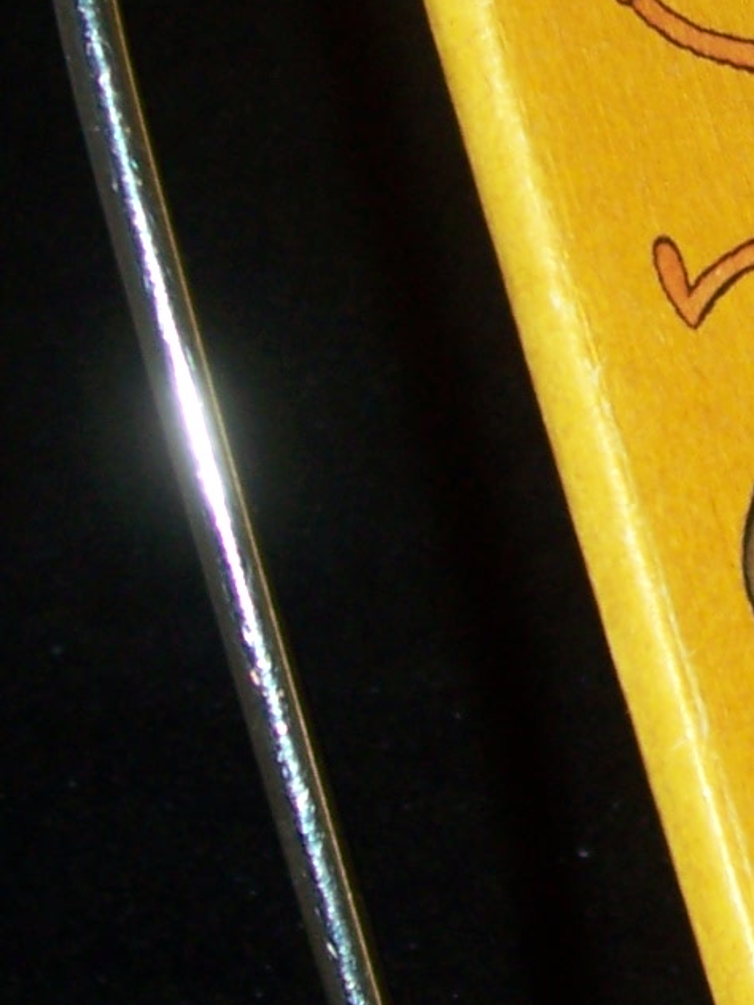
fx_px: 4443
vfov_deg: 12.9
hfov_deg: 9.4
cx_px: 1222
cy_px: 364
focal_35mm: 153
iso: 80
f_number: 2.8
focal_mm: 7
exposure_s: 1/60
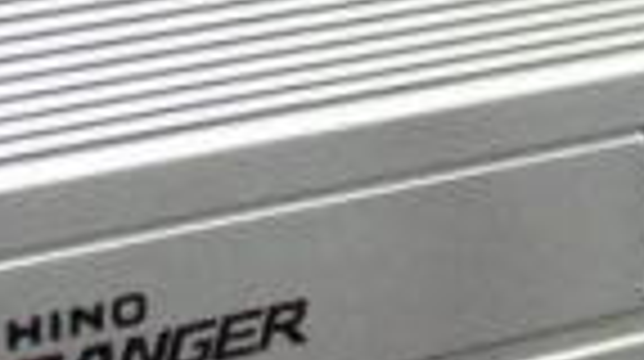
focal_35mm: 347
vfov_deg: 3.5
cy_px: 99
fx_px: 5918
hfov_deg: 6.2
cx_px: 311
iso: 800
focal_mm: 12.8
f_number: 4.2
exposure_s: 1/30
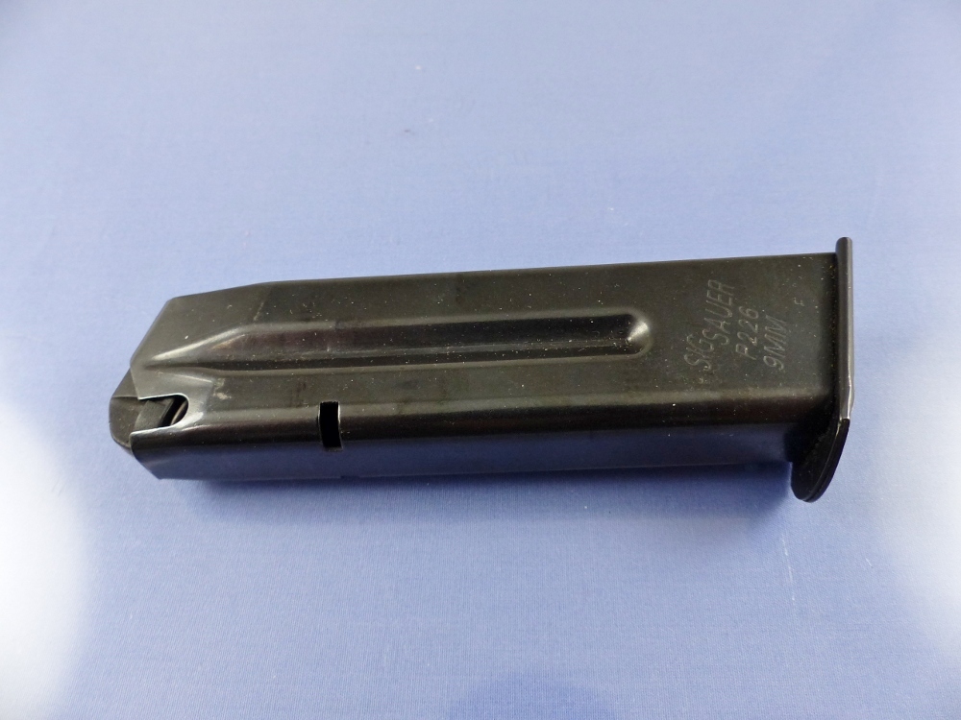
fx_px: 694
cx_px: 480
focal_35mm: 25
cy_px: 360
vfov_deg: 54.9
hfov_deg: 69.4
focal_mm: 4.5
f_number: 2.8
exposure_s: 1/60
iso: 200
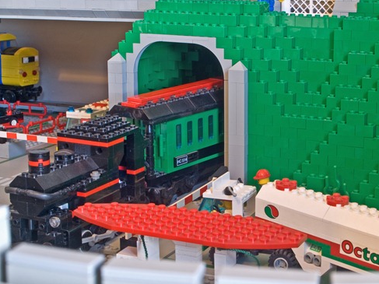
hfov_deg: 22.0
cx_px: 227
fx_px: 974
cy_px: 142
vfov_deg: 16.6
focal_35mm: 89
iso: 100
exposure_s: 8
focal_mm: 50
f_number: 22
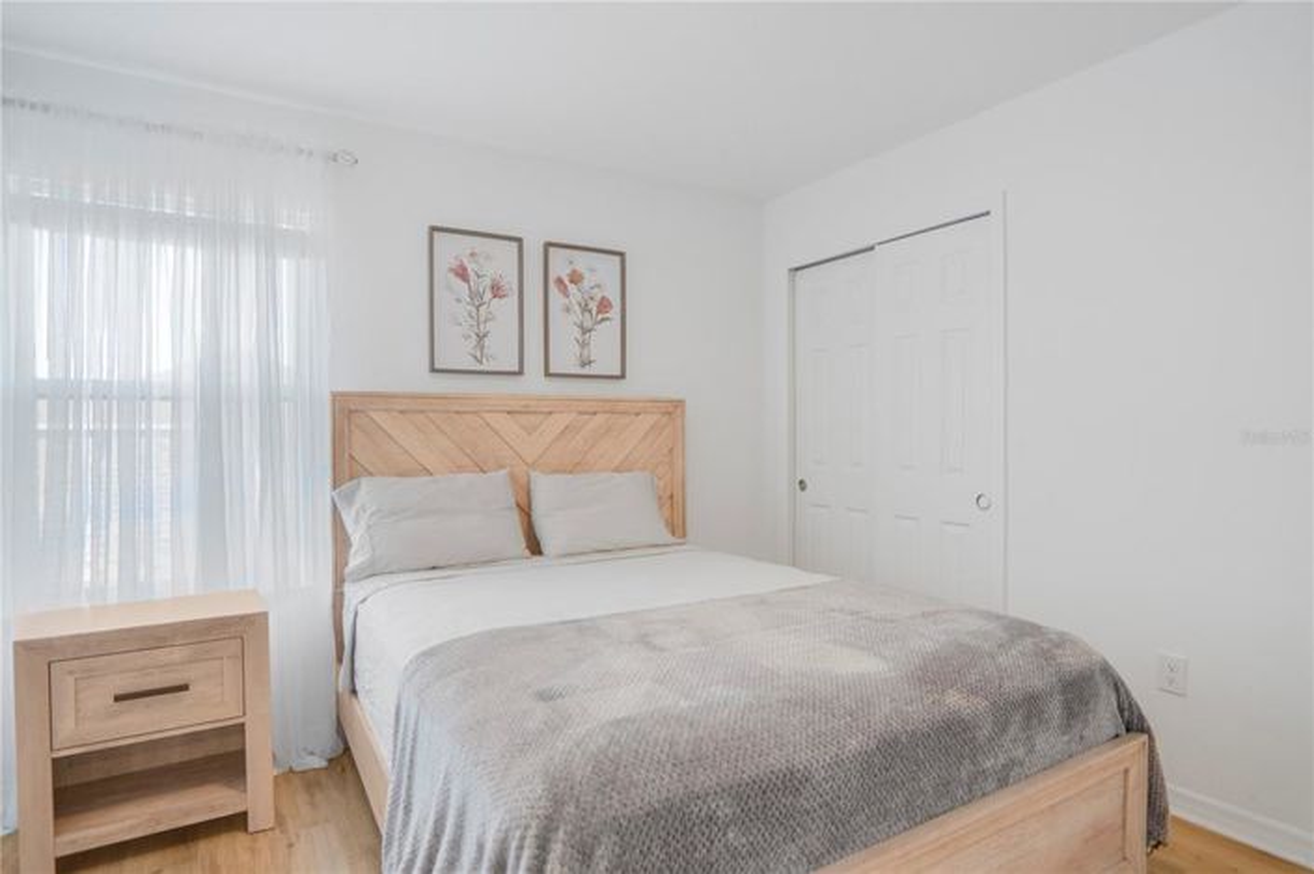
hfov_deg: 90.0
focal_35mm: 18
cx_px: 657
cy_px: 437
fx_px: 657
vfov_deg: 67.3
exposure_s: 1/40
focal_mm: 12
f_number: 2.2
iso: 100
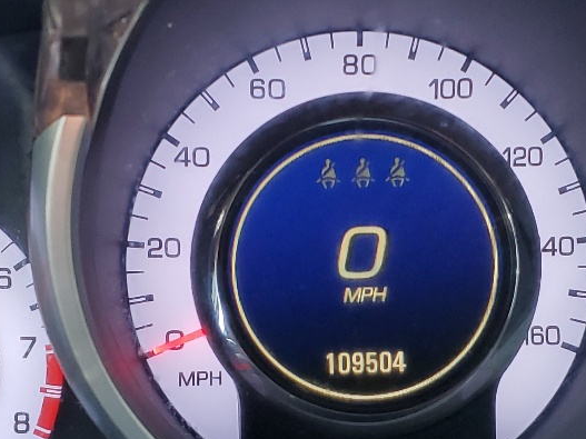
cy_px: 257
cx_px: 309
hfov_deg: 24.7
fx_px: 1337
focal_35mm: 79
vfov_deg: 18.6
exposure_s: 1/120
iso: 64
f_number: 1.5
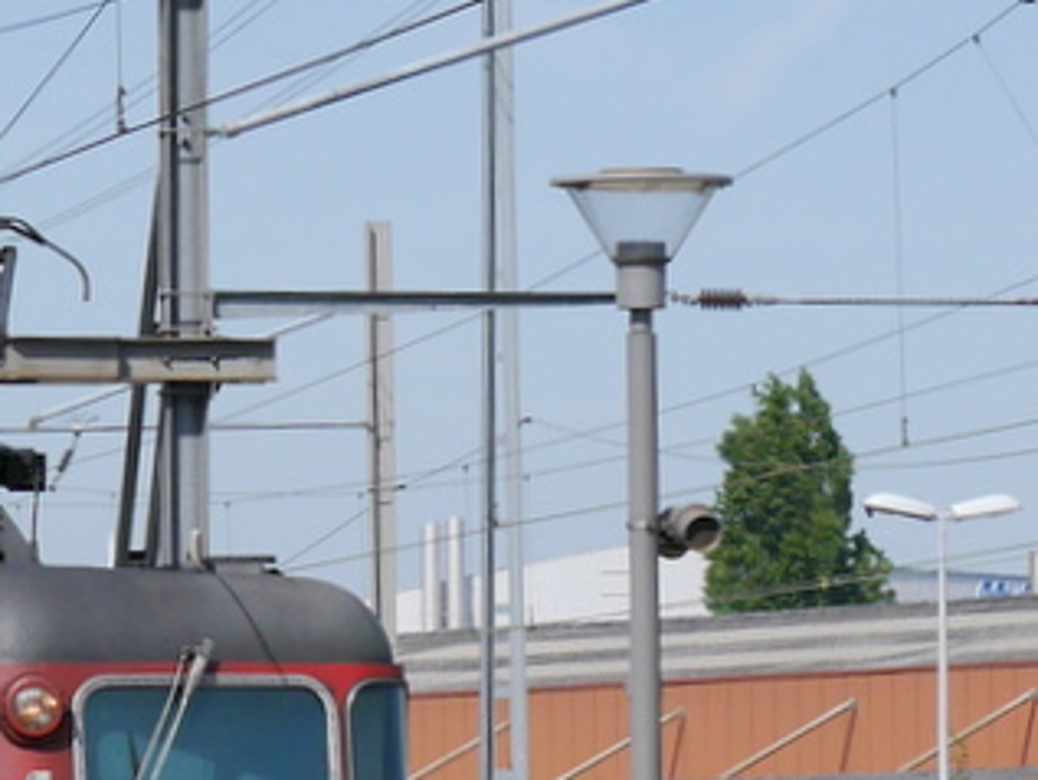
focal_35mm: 284
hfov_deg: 6.9
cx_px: -504
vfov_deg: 5.2
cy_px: 887
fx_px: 8519
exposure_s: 1/500
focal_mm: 45
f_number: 8
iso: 160
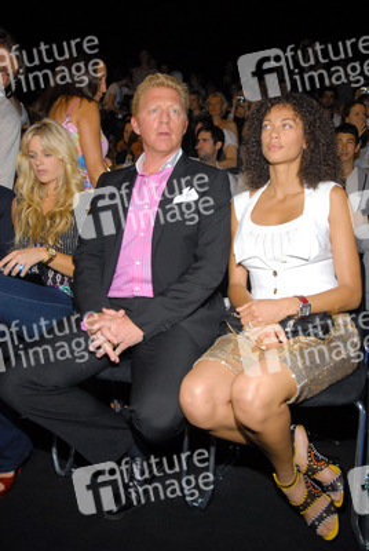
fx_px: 460
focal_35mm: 30
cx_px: 184
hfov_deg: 43.7
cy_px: 276
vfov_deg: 61.9
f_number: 4.5
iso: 400
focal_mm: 20
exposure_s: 1/100
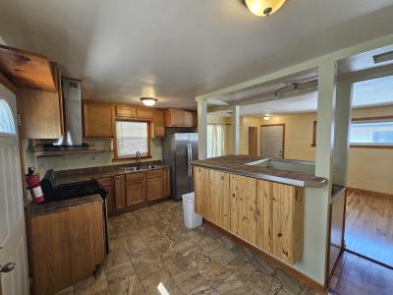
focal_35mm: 13
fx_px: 148
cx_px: 196
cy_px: 148
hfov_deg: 106.2
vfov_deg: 89.9
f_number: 2.2
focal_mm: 2.2
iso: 250
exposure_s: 1/77
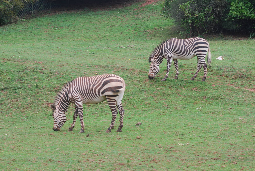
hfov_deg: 17.5
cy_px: 86
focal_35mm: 117
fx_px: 830
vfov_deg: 11.7
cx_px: 128
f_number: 7.1
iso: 200
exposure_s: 1/125
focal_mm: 78
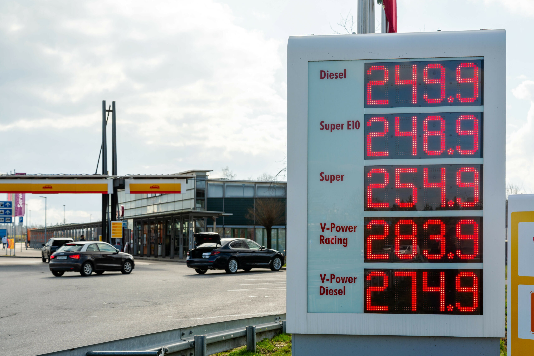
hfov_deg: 38.2
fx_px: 771
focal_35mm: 52
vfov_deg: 26.0
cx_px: 267
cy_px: 178
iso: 100
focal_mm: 52
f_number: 8
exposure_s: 1/400
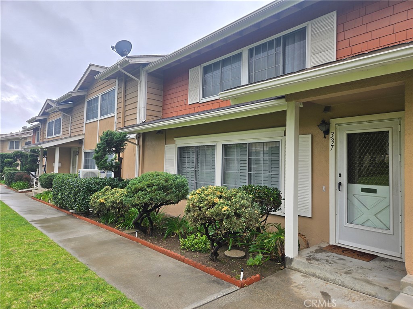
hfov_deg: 73.9
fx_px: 274
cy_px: 154
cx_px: 206
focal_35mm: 23
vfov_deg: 58.9
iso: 32
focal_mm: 5.4
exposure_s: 1/180
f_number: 1.8
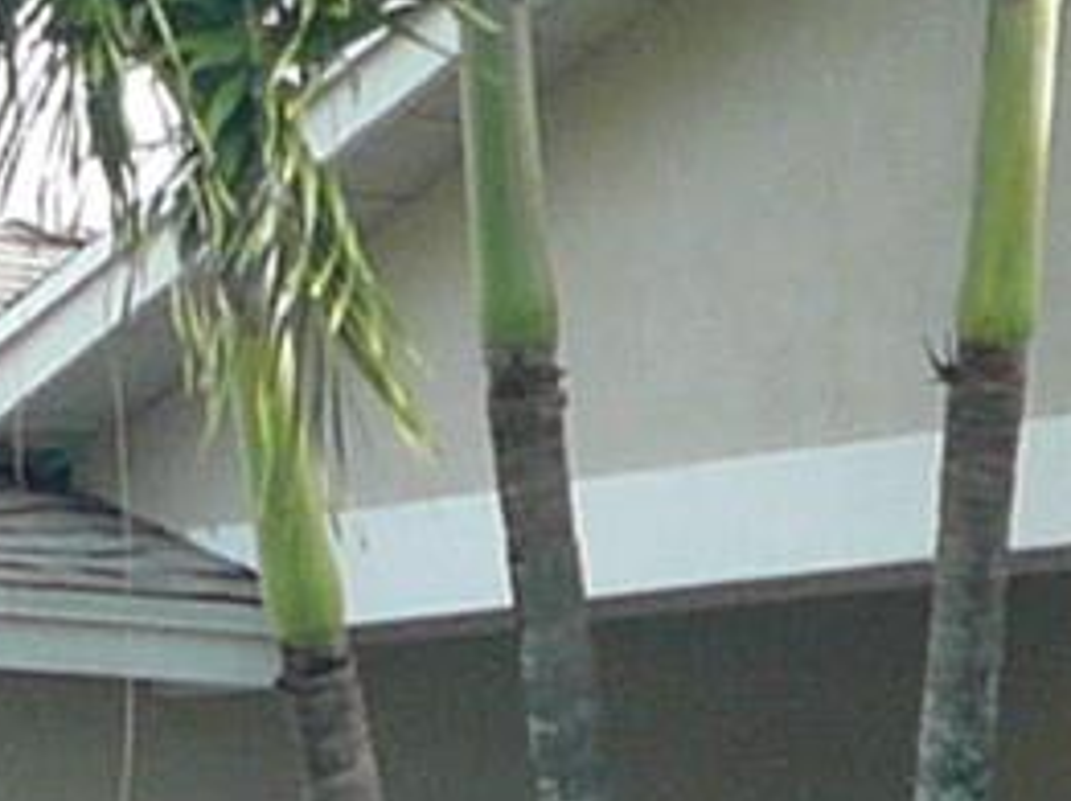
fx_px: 8497
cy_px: 1894
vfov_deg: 5.2
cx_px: 1838
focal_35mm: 275
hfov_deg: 7.0
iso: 80
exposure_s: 1/320
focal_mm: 5.2
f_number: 2.8
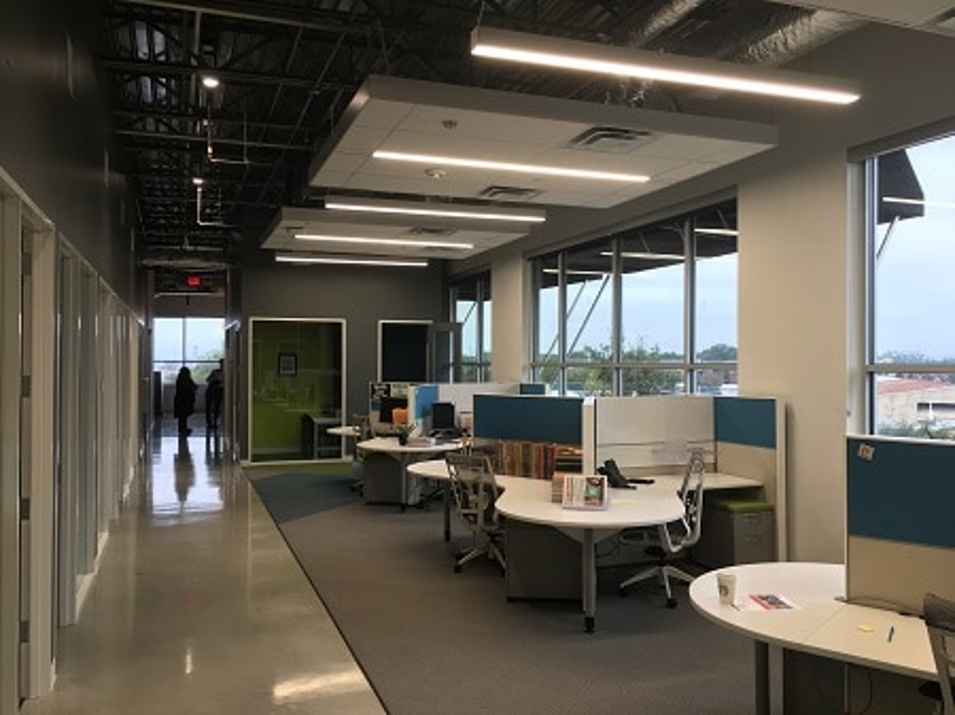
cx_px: 478
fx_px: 800
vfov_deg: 48.2
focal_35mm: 29
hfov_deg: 61.7
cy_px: 358
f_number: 2.2
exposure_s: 1/30
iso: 32
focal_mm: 4.15
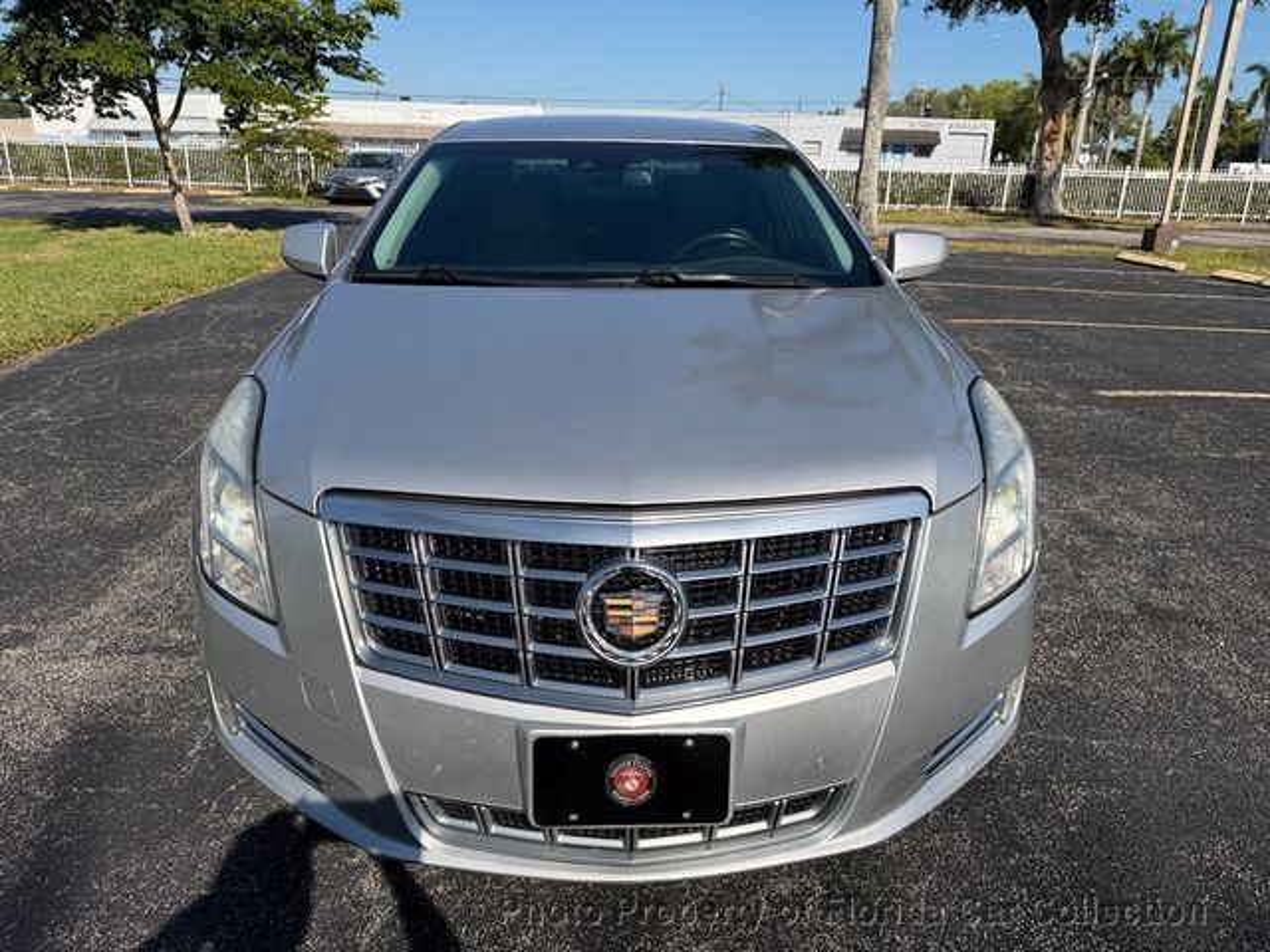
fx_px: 881
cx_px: 635
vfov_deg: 56.8
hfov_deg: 71.6
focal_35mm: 24
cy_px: 476
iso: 80
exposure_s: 1/5319
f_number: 1.78
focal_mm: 6.76
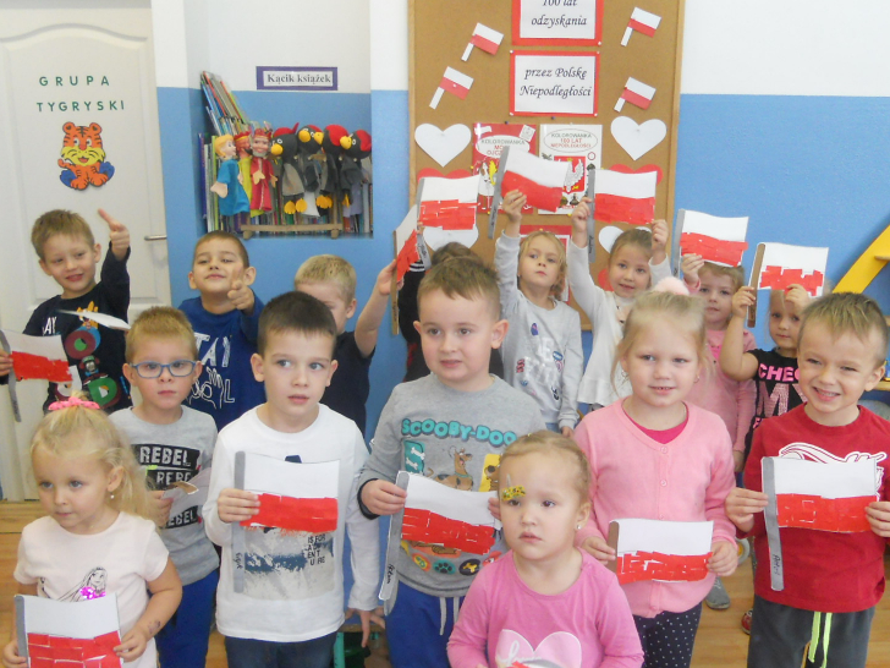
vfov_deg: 37.7
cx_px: 482
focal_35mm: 38
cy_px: 371
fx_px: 977
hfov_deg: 48.9
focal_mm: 4.9
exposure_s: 1/30
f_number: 3.2
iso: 250
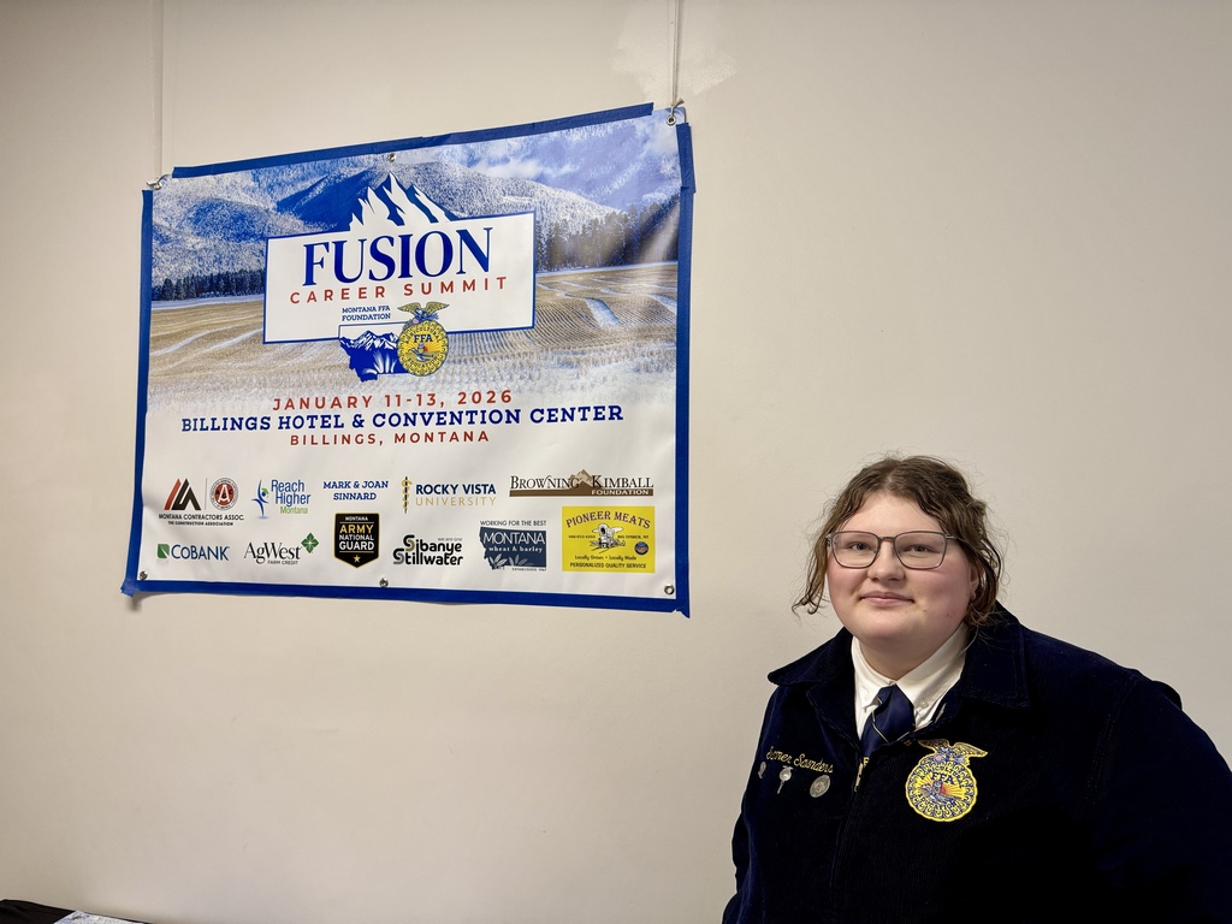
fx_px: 854
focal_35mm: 24
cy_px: 462
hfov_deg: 71.6
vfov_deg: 56.8
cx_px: 616
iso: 200
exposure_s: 1/120
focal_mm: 6.76
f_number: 1.78
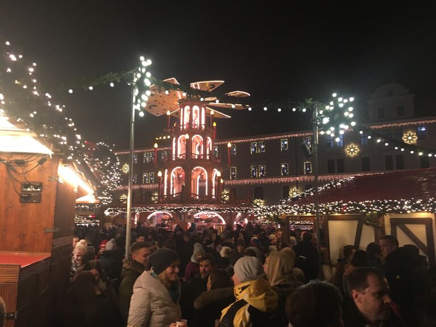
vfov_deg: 48.2
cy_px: 164
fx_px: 365
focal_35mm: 29
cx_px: 218
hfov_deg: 61.7
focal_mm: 4.15
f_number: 2.2
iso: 160
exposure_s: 1/33
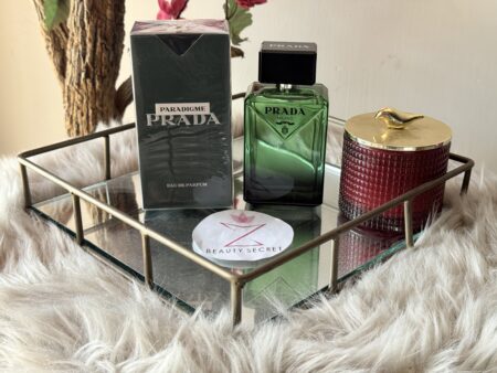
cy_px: 186
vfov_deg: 30.3
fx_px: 690
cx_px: 248
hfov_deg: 39.6
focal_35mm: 48
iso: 160
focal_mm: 6.76
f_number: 1.78
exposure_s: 1/131
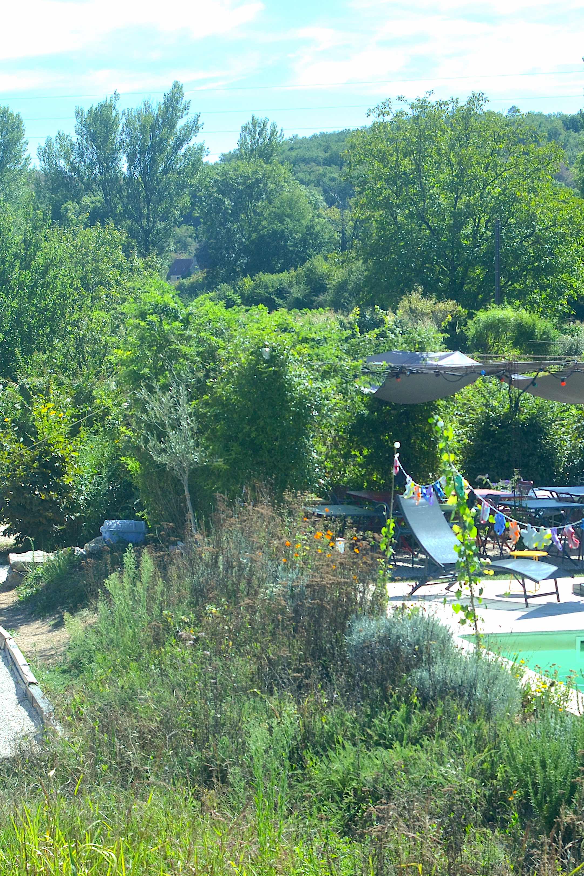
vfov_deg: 25.4
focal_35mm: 80
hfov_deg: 17.1
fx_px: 1941
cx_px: 333
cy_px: 441
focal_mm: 35
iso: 200
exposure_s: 1/500
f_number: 7.1
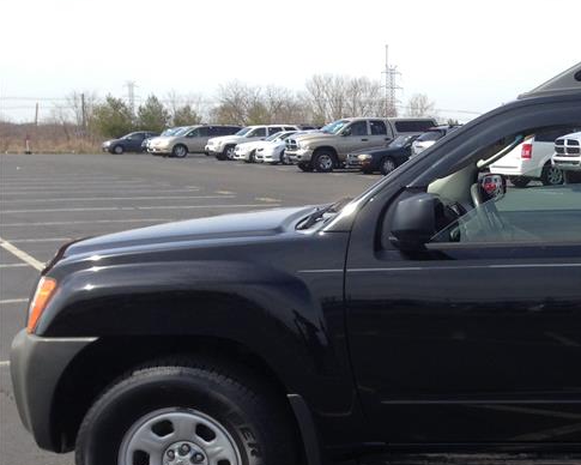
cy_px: 346
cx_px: 611
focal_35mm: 68
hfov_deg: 26.1
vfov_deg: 22.3
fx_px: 1169
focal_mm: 4.13
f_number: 2.4
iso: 50
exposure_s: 1/935
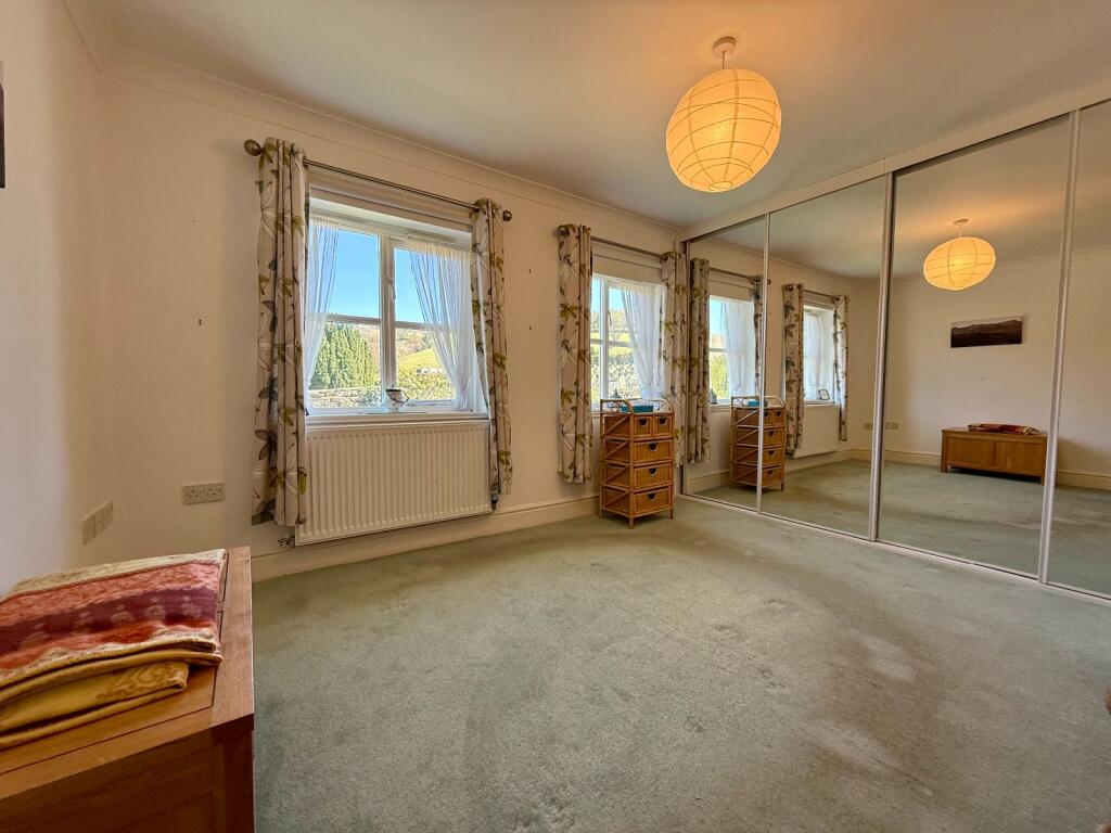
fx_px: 449
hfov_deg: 102.1
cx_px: 556
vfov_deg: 85.7
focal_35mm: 14
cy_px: 416
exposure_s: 1/99
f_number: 2.2
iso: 64
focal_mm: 2.22
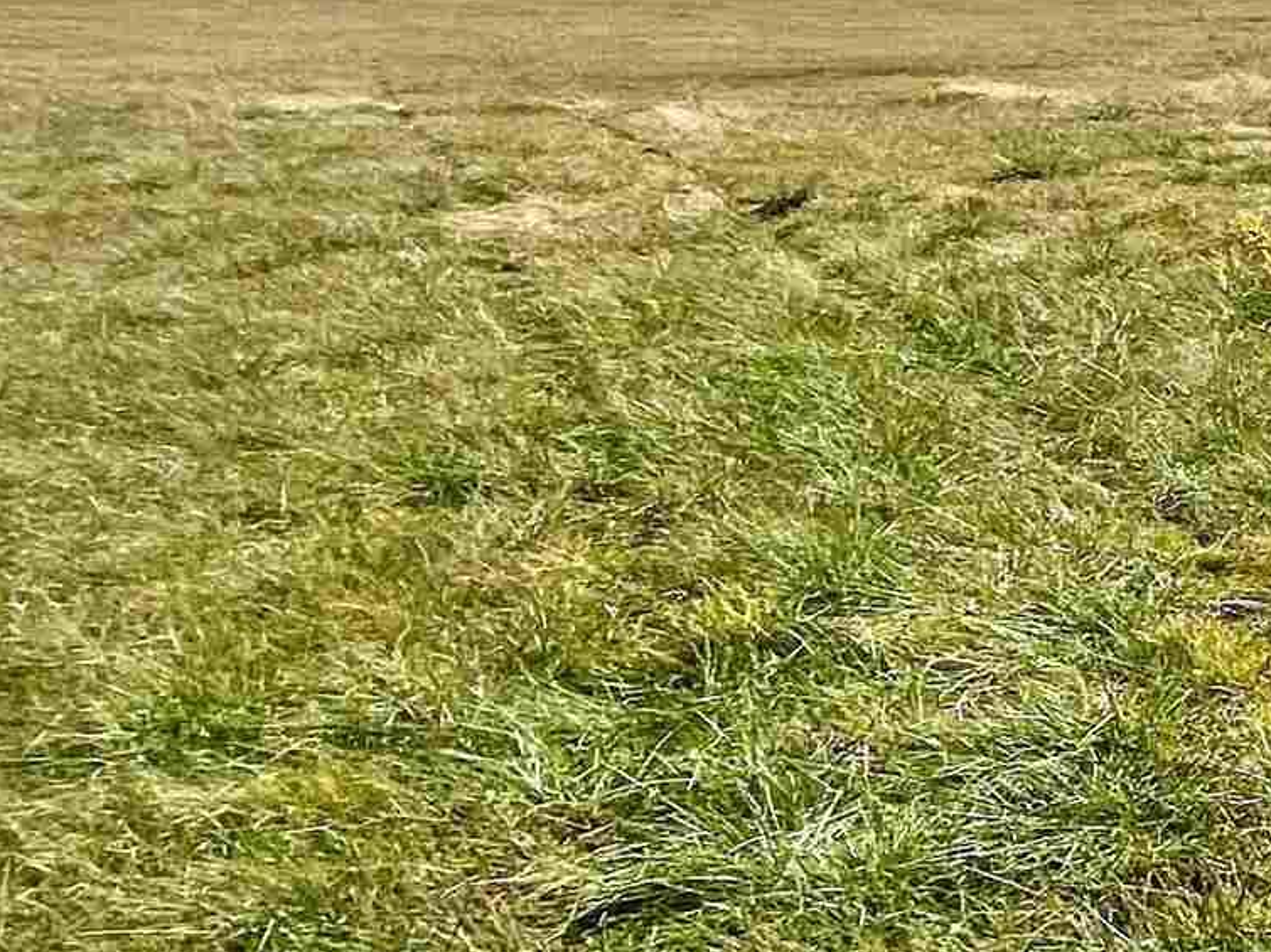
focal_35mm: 53
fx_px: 1945
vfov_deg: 27.5
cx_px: 2530
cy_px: 426
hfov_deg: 19.5
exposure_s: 1/4065
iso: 32
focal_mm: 1.57
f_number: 1.8
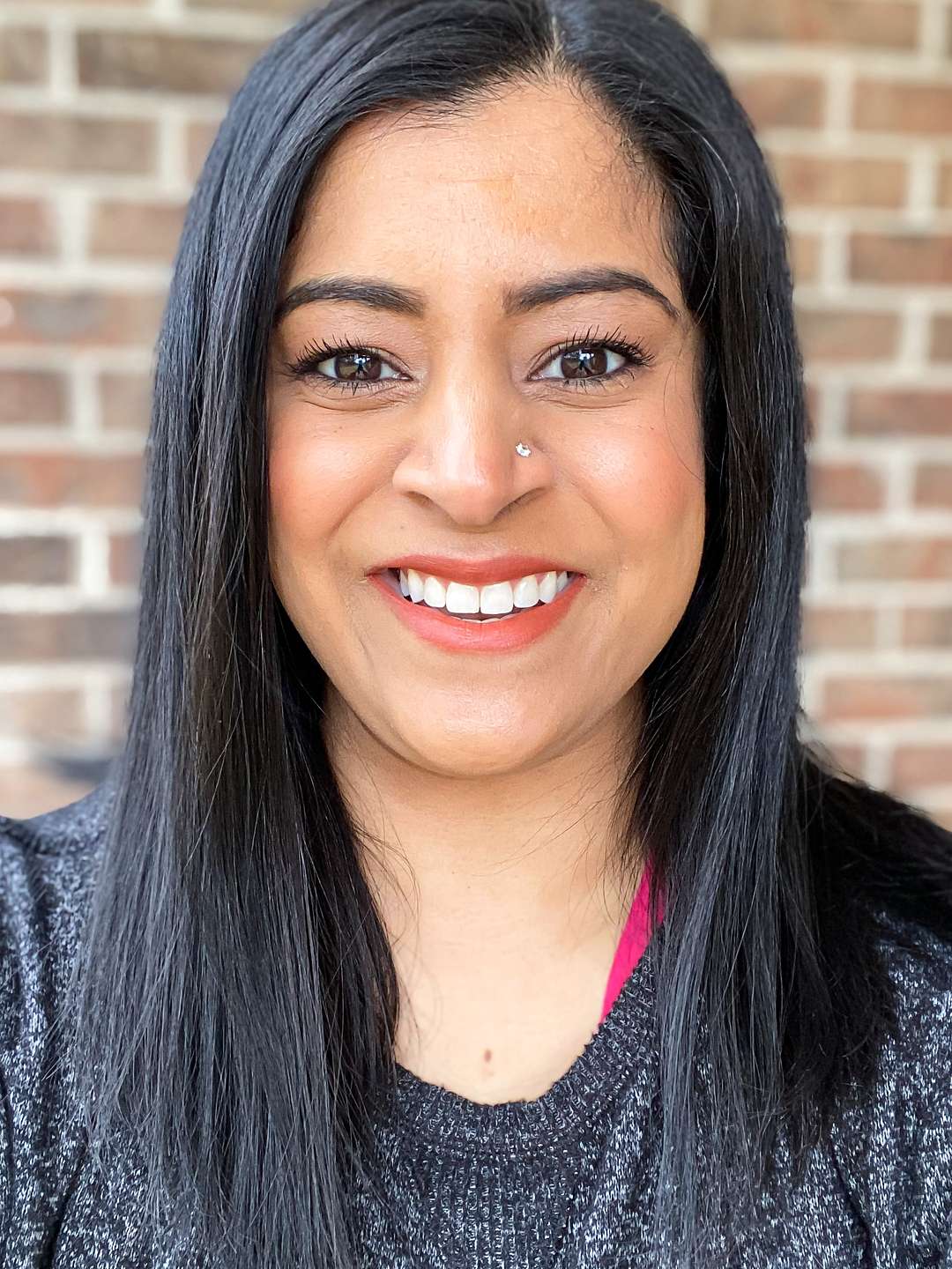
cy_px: 634
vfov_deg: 60.0
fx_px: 1100
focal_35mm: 30
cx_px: 476
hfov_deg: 46.8
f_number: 2.2
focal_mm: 2.71
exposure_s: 1/60
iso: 125
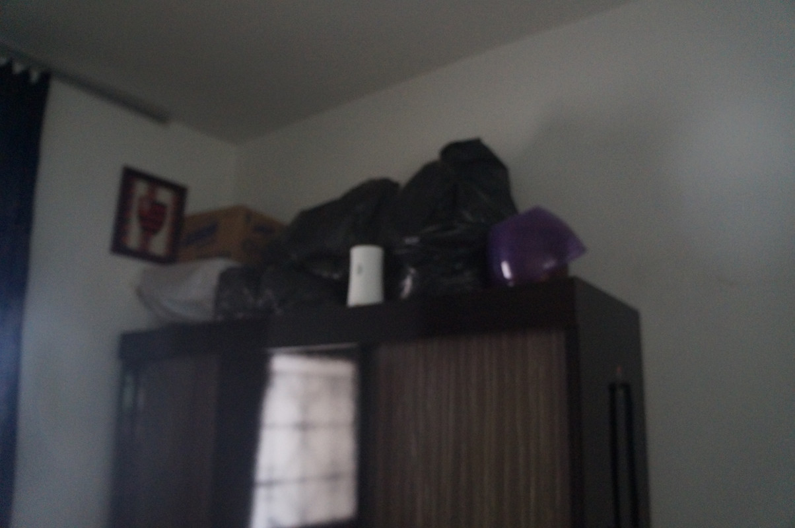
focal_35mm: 27
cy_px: 264
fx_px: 596
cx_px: 398
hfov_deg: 67.4
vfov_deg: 47.8
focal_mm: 18
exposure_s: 1/10
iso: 3200
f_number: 3.5
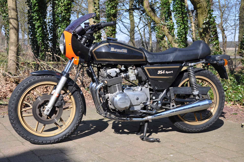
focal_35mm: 51
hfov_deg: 38.9
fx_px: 345
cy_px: 81
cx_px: 122
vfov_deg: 26.4
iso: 200
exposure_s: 1/250
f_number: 8
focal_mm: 34
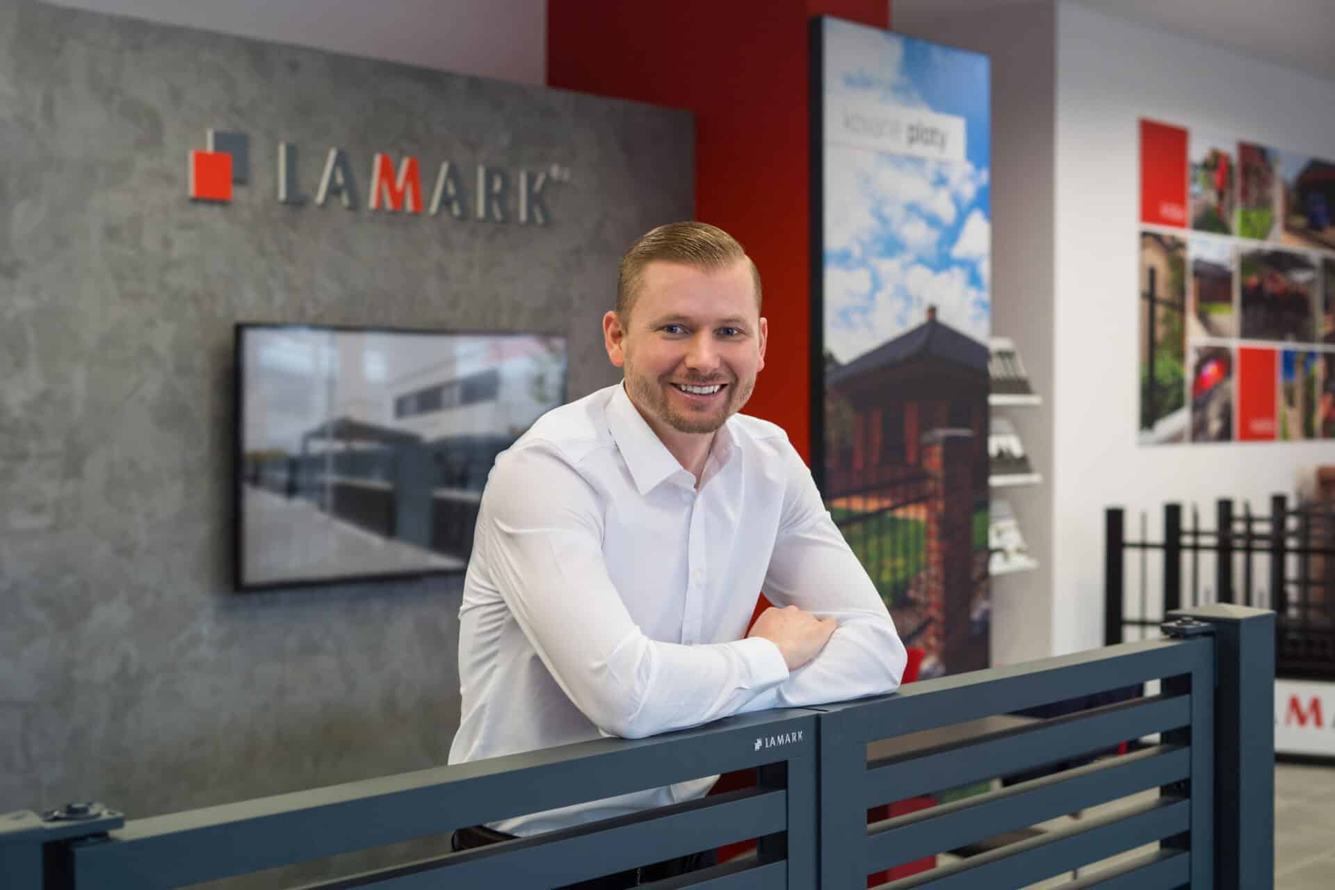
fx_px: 1854
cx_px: 668
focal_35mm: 50
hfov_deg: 39.6
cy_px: 445
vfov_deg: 27.0
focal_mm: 50
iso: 320
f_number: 3.5
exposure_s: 1/160
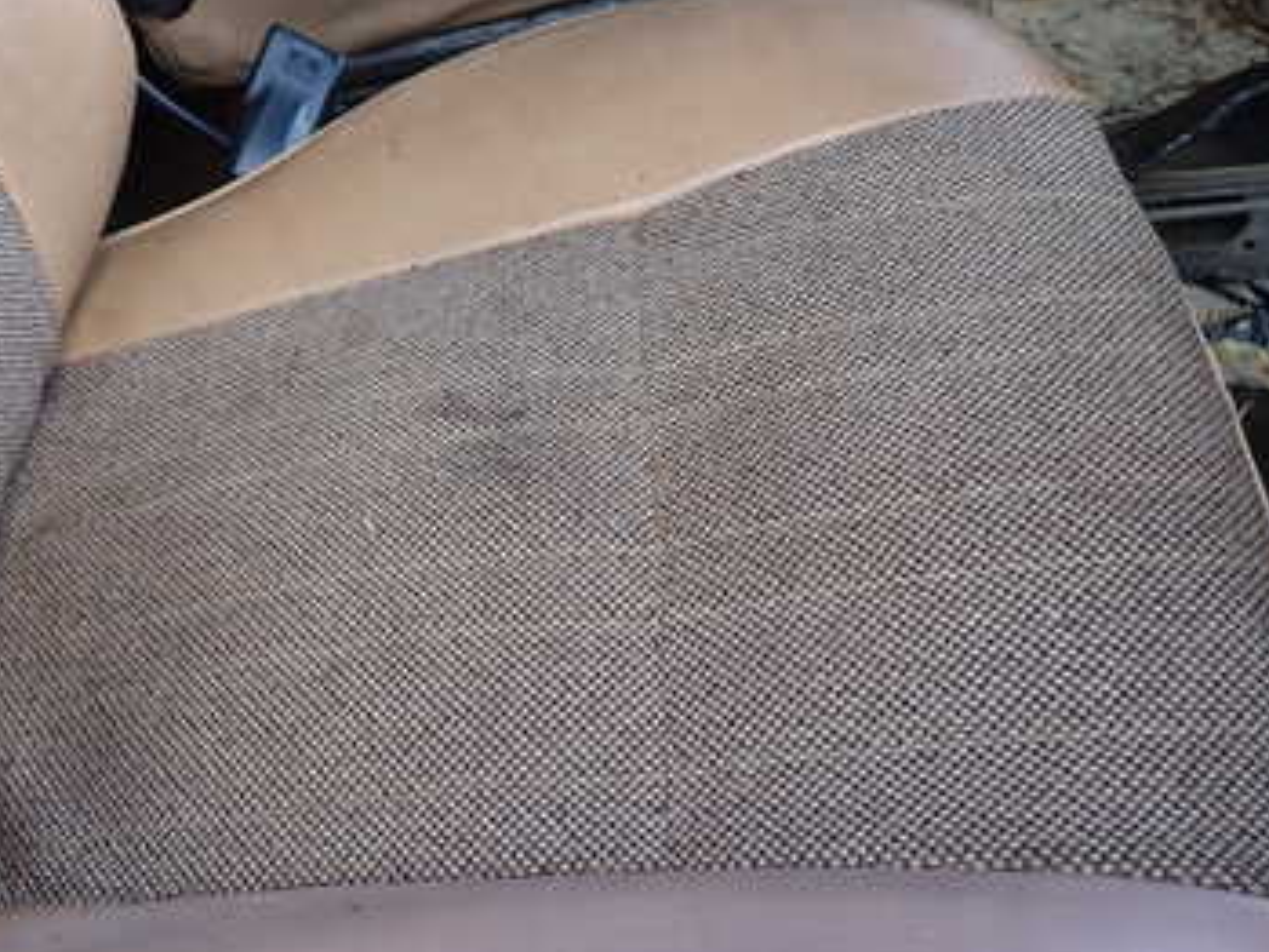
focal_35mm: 43
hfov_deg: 42.9
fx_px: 1577
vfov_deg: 33.4
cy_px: 603
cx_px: 367
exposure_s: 1/100
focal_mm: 4.5
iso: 100
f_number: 2
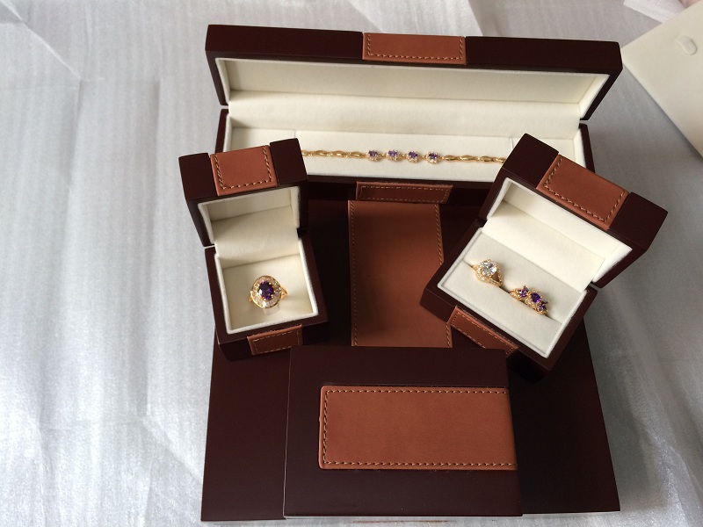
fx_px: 589
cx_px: 352
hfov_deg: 61.7
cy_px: 264
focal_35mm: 29
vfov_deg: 48.2
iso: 40
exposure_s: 1/30
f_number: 2.2
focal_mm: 4.15
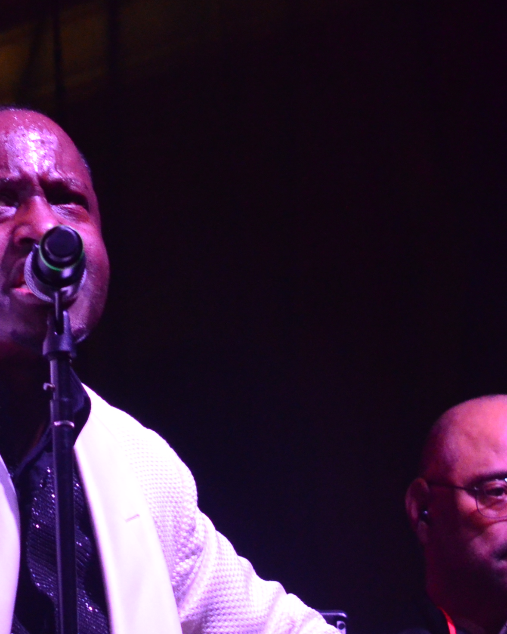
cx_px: 107
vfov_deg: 7.0
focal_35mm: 275
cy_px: 431
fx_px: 5159
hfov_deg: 5.6
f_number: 8
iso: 3200
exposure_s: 1/100
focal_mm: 78
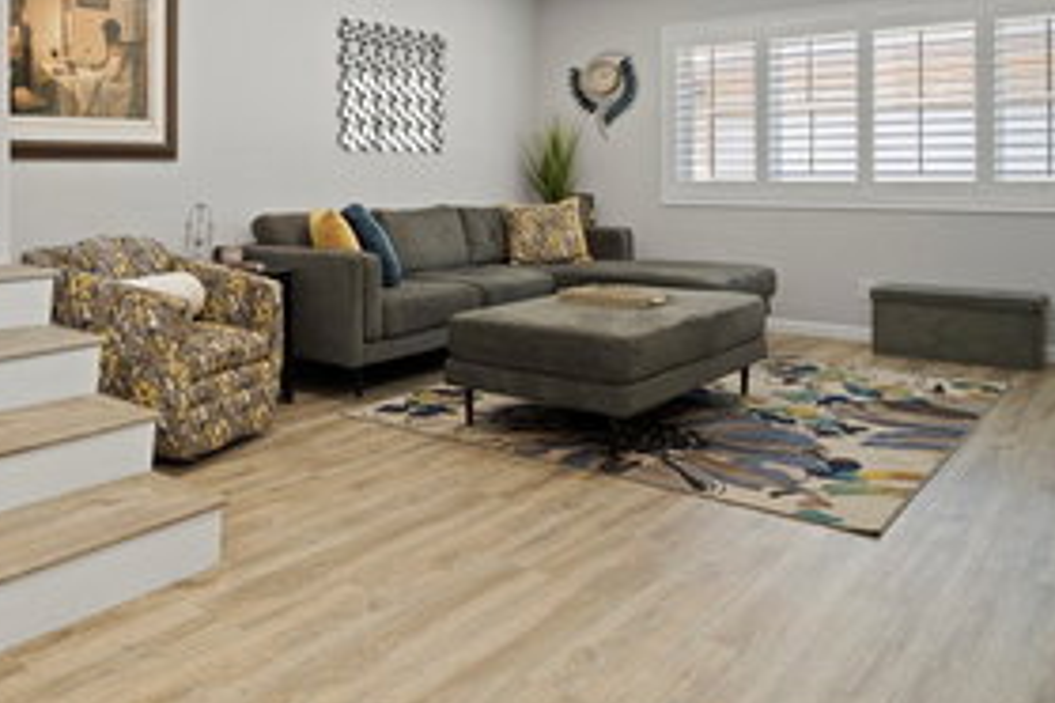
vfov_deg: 41.1
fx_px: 908
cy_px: 178
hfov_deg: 56.7
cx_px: 242
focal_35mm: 31
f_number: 8
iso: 250
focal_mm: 18
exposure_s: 1/2
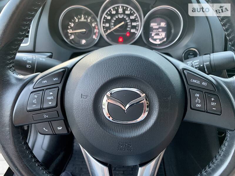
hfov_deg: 67.3
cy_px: 88
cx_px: 118
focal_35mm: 26
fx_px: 177
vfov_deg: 53.1
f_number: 1.8
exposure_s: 1/30
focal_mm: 4.2
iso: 500
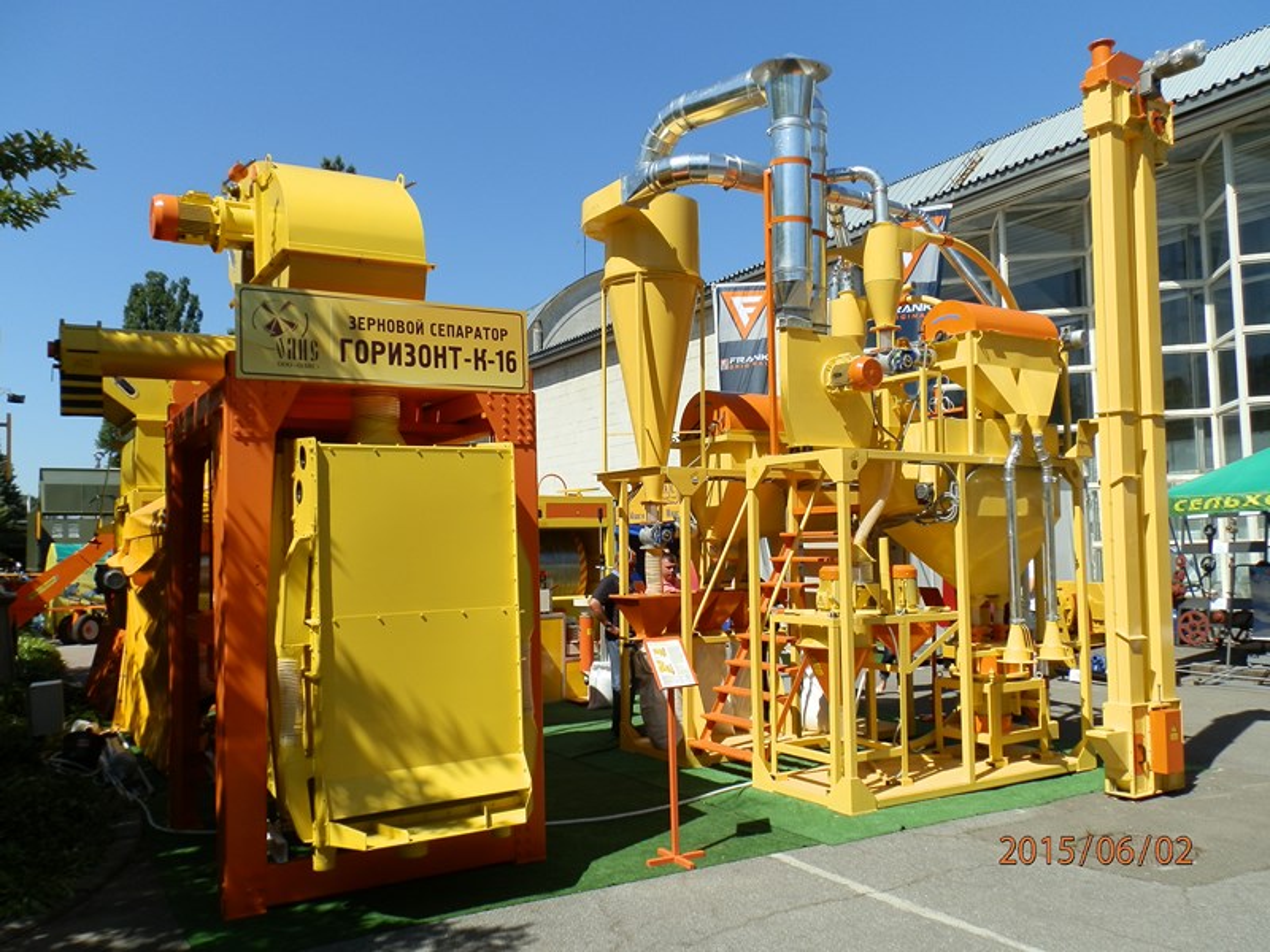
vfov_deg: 49.7
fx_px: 1027
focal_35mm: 28
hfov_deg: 63.4
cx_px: 635
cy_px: 476
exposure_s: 1/1250
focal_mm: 5
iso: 64
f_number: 3.1
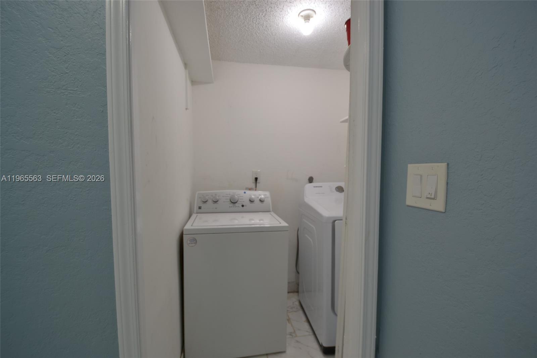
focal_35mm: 15
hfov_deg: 100.4
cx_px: 268
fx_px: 224
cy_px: 179
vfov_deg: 77.3
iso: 100
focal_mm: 10
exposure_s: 1/15
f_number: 4.5
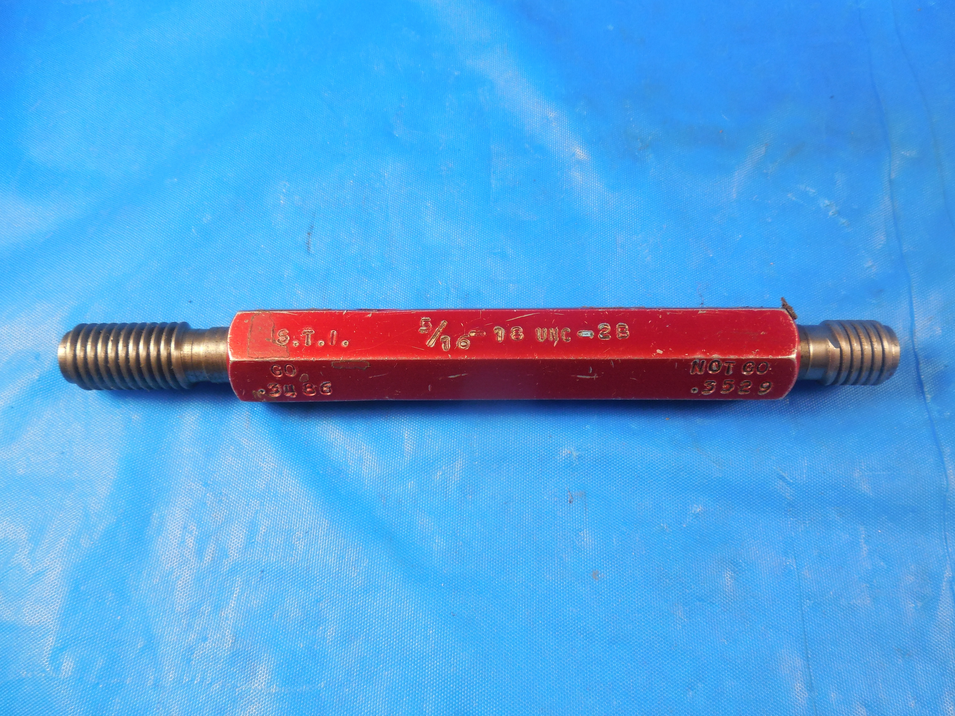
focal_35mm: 25
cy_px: 358
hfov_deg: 69.4
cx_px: 478
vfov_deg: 54.9
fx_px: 690
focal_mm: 4.5
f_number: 3.3
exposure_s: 1/30
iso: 220
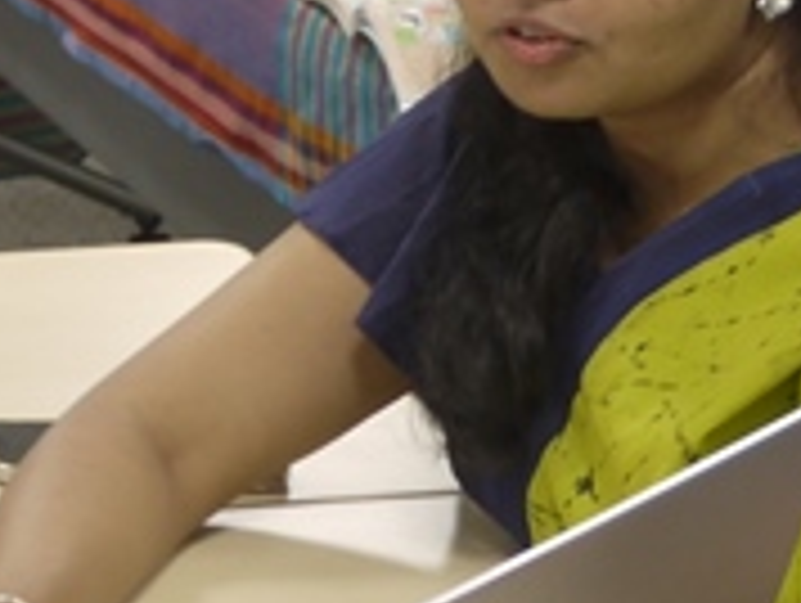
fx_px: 4055
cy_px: 189
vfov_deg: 8.5
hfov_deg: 10.5
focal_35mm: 175
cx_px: -720
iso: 100
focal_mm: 14
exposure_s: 1/40
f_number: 3.5
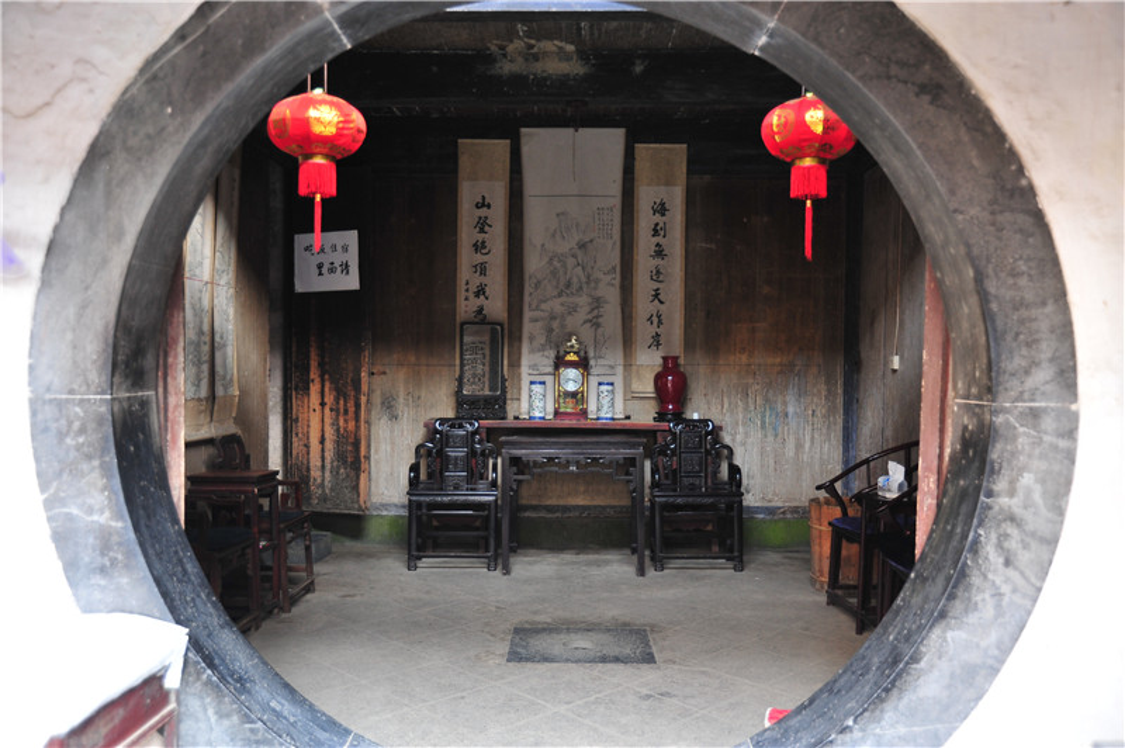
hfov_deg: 55.8
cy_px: 374
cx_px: 562
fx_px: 1062
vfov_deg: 38.8
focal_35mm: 34
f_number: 4
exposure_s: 1/30
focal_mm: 34
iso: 640
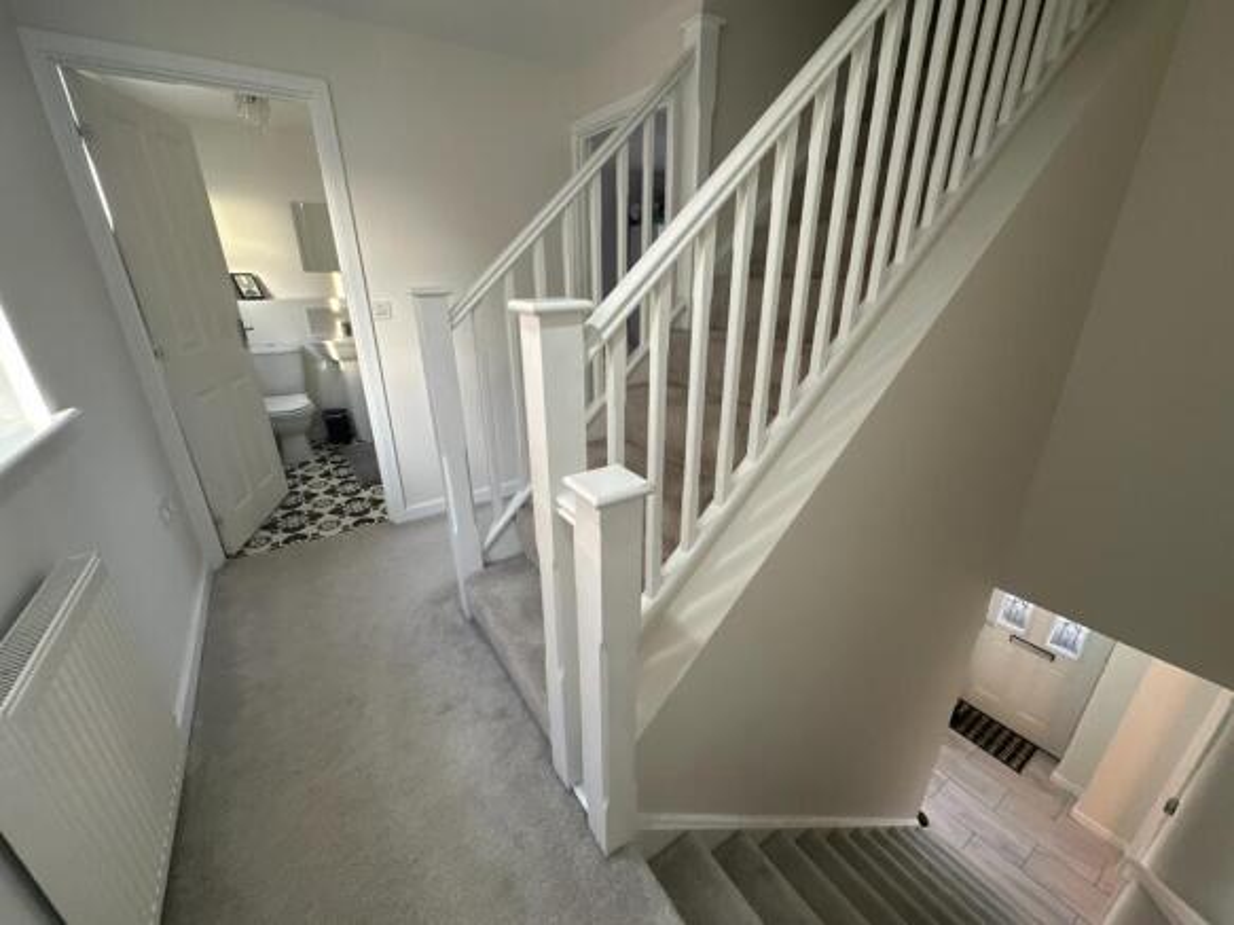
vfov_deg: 85.7
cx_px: 617
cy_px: 462
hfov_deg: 102.1
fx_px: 499
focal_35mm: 14
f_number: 2.2
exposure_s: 1/100
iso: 200
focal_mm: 2.22
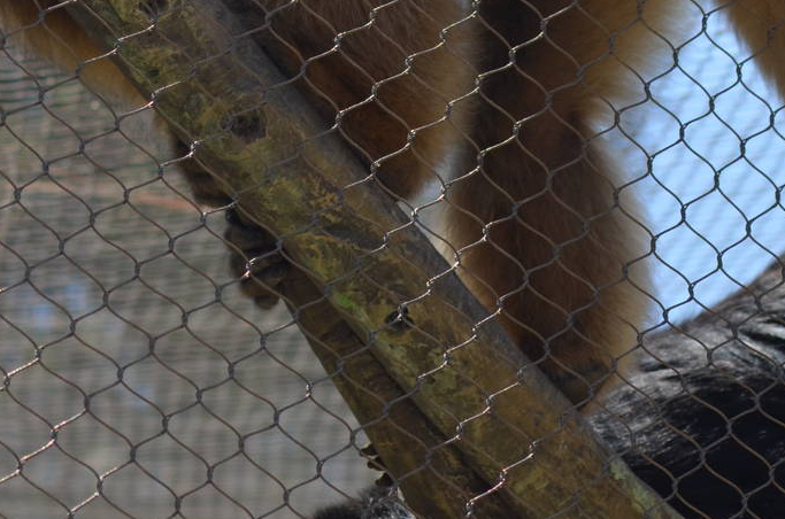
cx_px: 324
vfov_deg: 5.6
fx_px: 5352
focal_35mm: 246
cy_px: 297
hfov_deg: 8.4
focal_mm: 70
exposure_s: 1/500
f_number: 5.6
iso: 220
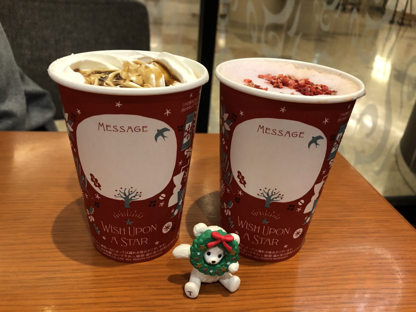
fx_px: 336
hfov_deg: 63.4
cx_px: 208
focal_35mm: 28
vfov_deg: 49.7
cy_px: 156
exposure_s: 1/17
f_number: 1.8
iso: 64
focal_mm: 3.99
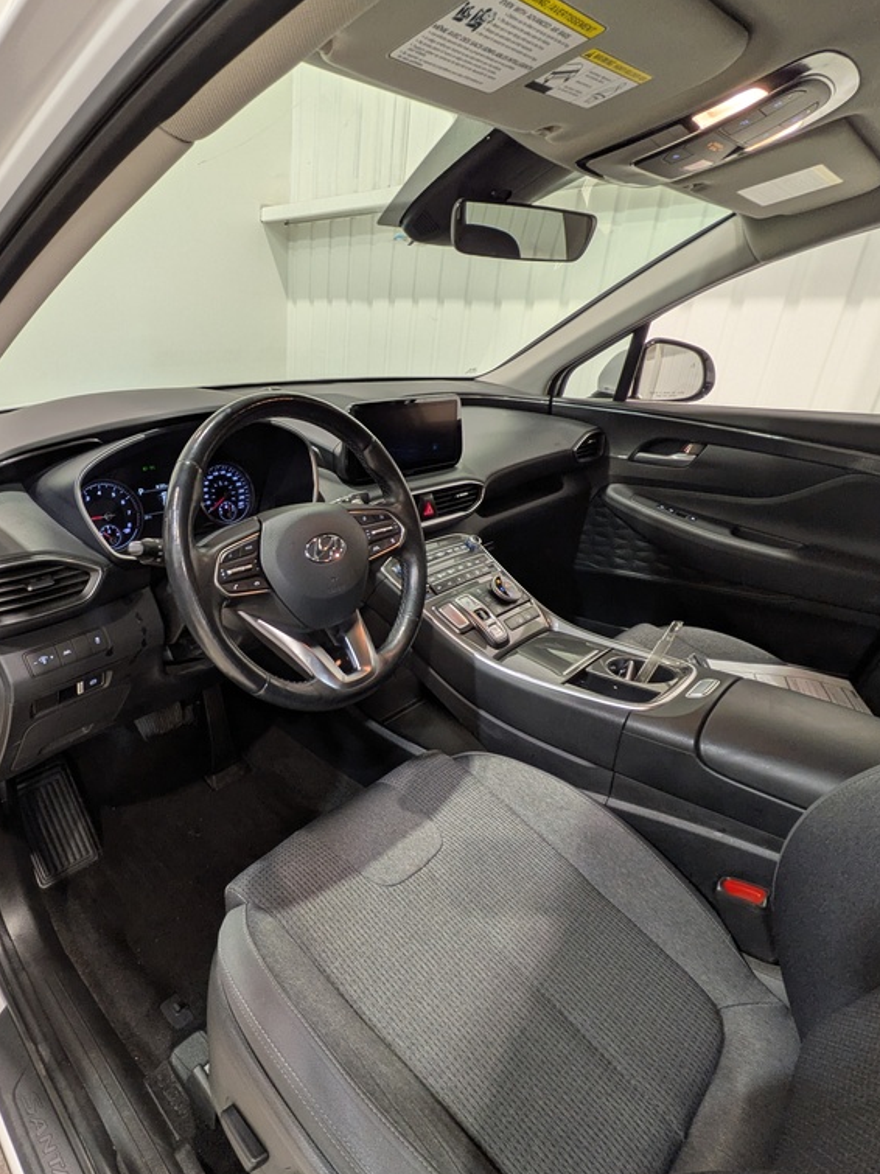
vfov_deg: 84.7
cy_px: 594
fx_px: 644
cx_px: 291
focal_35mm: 19
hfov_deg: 66.7
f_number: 2.2
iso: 52
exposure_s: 1/24
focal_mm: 1.83
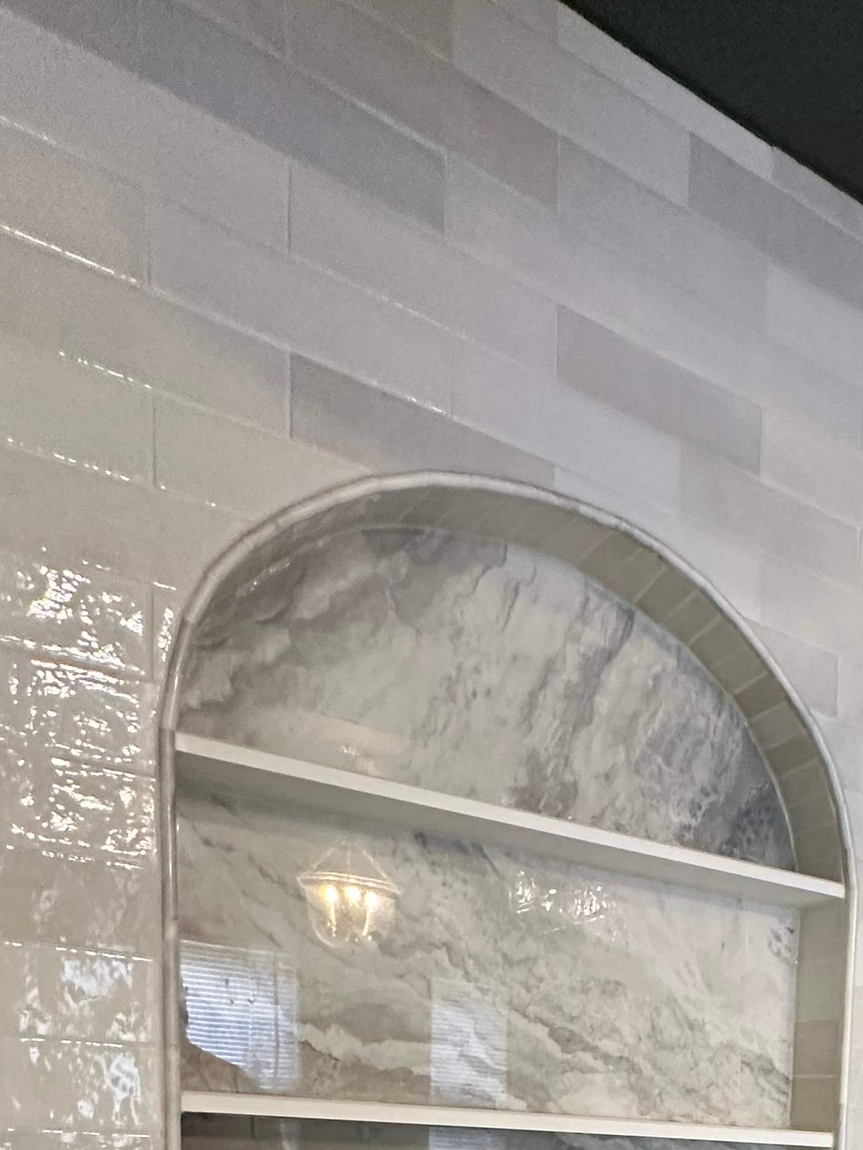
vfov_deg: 41.3
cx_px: 943
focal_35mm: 35
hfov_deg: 35.1
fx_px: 1163
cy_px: 1284
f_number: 2.2
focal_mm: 2.22
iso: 320
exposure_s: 1/60
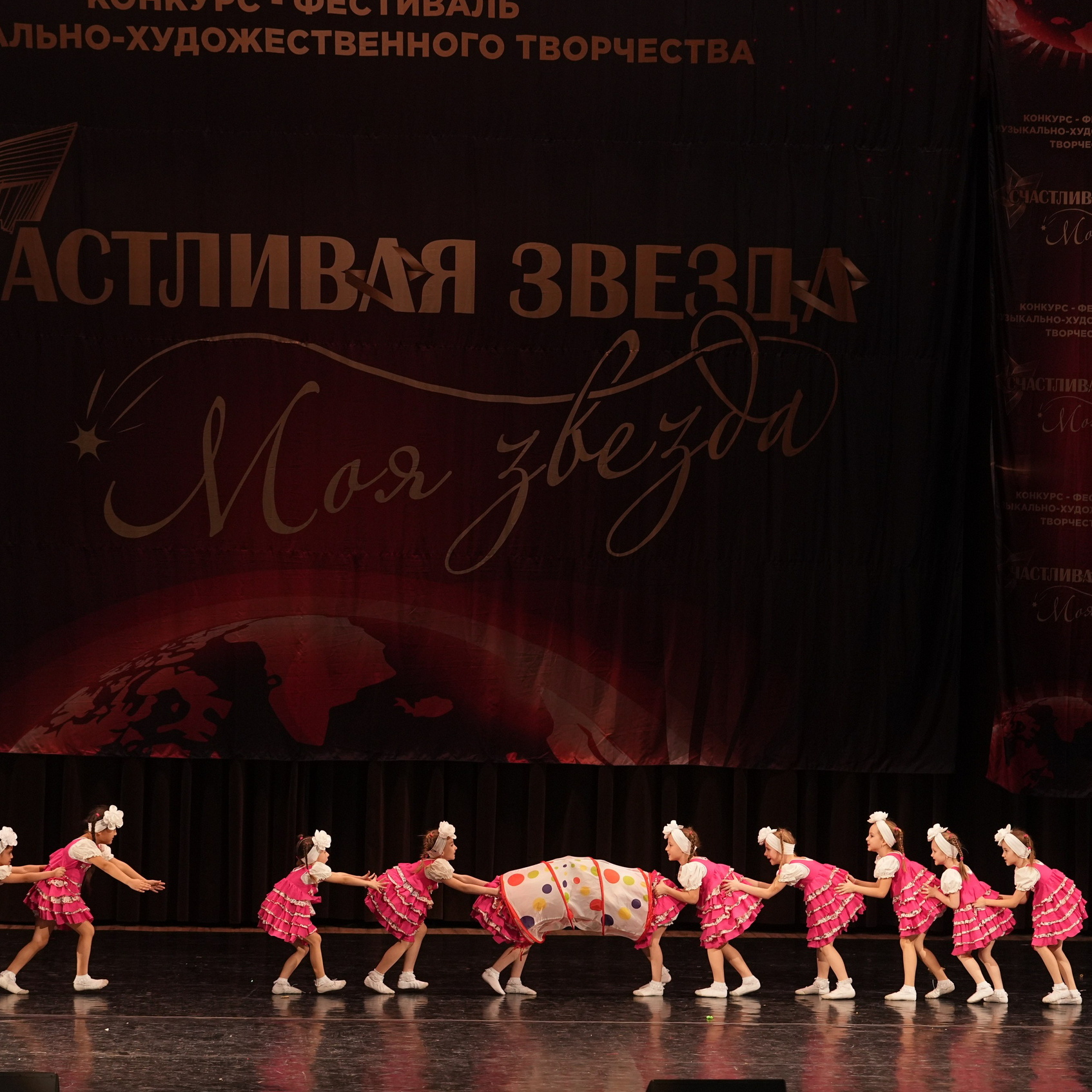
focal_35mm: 122
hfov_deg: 14.3
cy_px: 544
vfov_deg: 14.3
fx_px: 4354
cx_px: 361
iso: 2000
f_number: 2.8
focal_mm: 95
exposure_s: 1/400
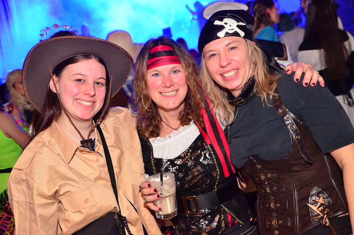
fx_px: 442
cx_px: 177
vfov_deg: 29.8
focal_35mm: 45
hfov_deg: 43.7
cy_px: 118
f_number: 5.6
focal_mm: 30
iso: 3200
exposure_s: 1/15
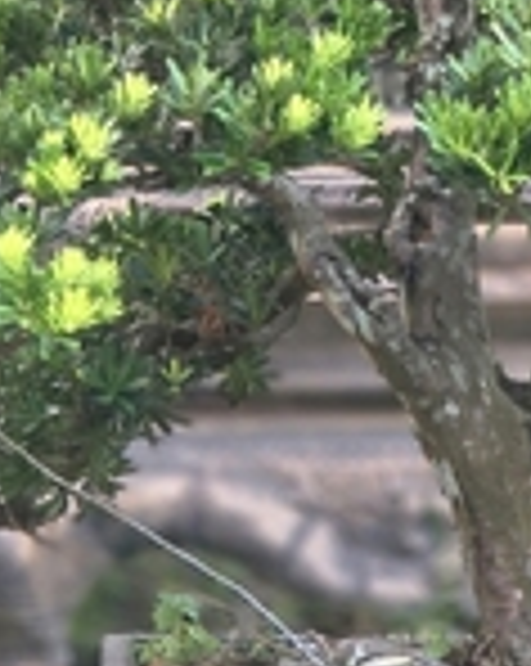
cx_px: 450
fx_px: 7185
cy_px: -27
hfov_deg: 4.2
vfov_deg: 5.3
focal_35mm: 365
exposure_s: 1/33.4
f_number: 3.4
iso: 400
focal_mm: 18.6
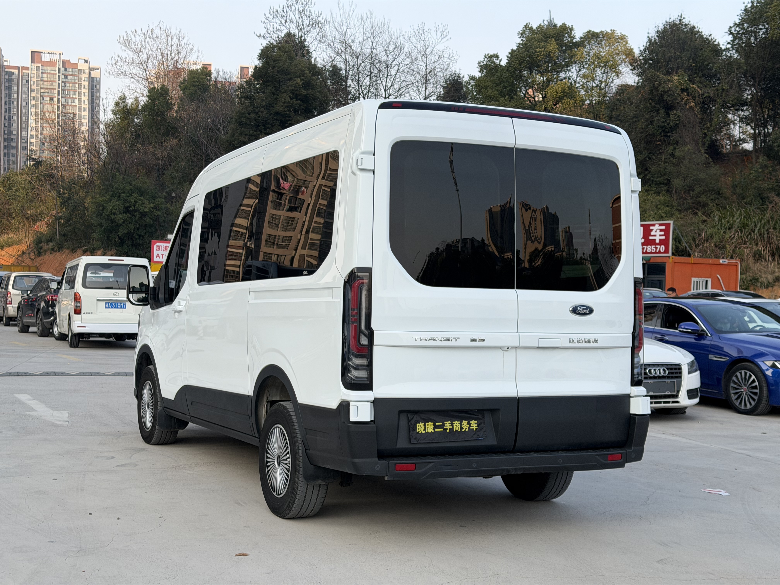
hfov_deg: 39.7
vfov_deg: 30.3
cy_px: 292
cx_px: 390
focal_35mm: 48
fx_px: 1082
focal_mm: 6.76
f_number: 1.78
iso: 64
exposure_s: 1/1307
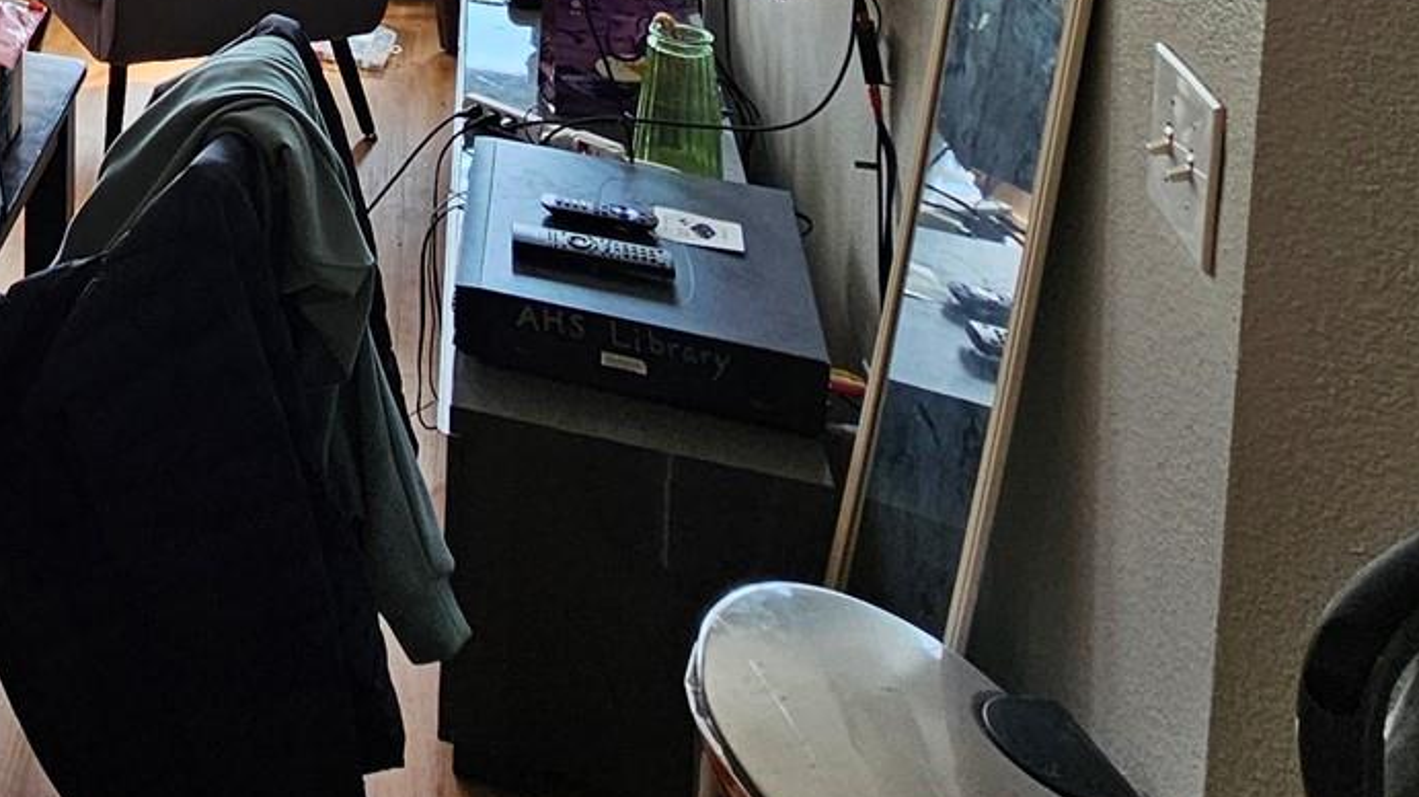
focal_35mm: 42
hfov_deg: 37.8
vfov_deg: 21.9
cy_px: -491
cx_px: -236
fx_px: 1580
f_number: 2.2
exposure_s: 1/120
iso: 64
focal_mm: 2.2
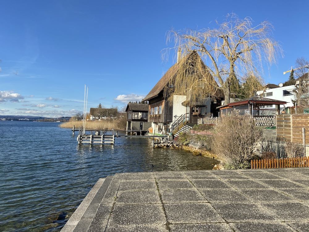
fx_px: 232
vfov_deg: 53.1
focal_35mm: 26
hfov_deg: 67.3
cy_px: 116
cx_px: 154
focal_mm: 4.25
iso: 32
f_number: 1.8
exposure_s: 1/2028
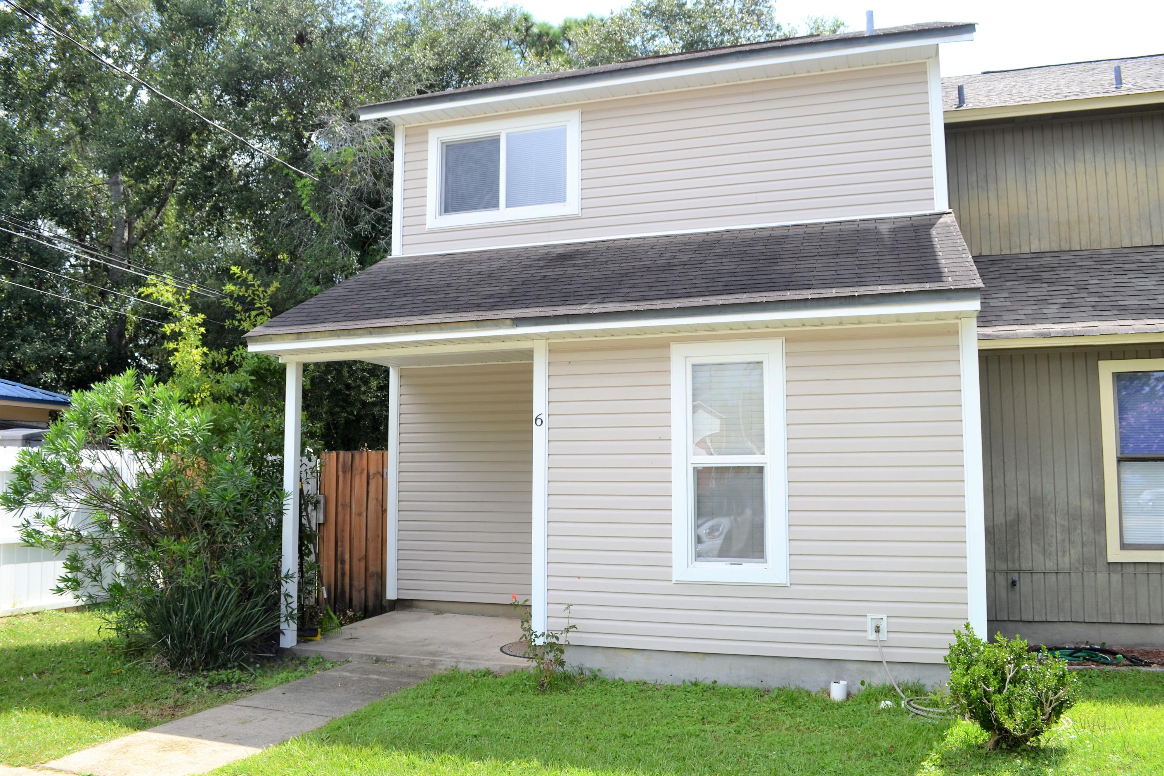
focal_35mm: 27
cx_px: 582
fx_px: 873
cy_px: 388
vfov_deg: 47.9
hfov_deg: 67.4
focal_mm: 18
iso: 100
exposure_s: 1/160
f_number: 6.3
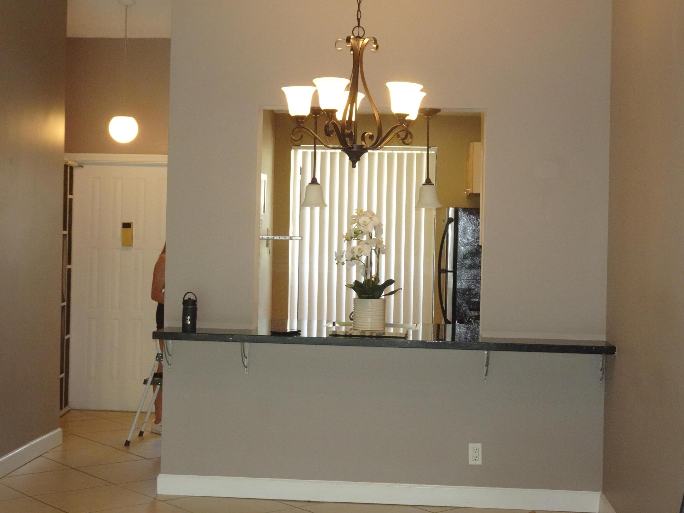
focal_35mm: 54
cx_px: 342
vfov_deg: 27.0
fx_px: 1067
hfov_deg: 35.5
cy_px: 256
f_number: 4.5
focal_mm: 8.64
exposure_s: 1/60
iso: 800
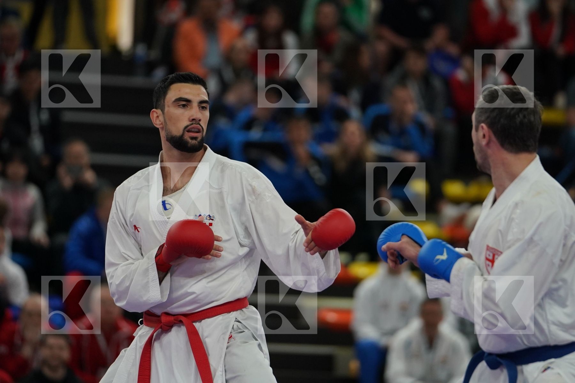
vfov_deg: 4.8
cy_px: 192
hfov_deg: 7.2
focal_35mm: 288
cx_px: 288
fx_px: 4600
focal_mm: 192
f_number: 2.8
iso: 1600
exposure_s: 1/1000
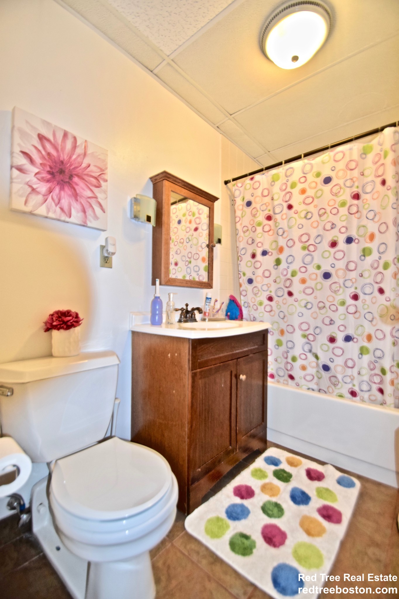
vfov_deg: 100.4
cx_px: 200
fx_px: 249
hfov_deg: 77.3
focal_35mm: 15
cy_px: 300
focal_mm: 10
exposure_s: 1/60
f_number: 4
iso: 800
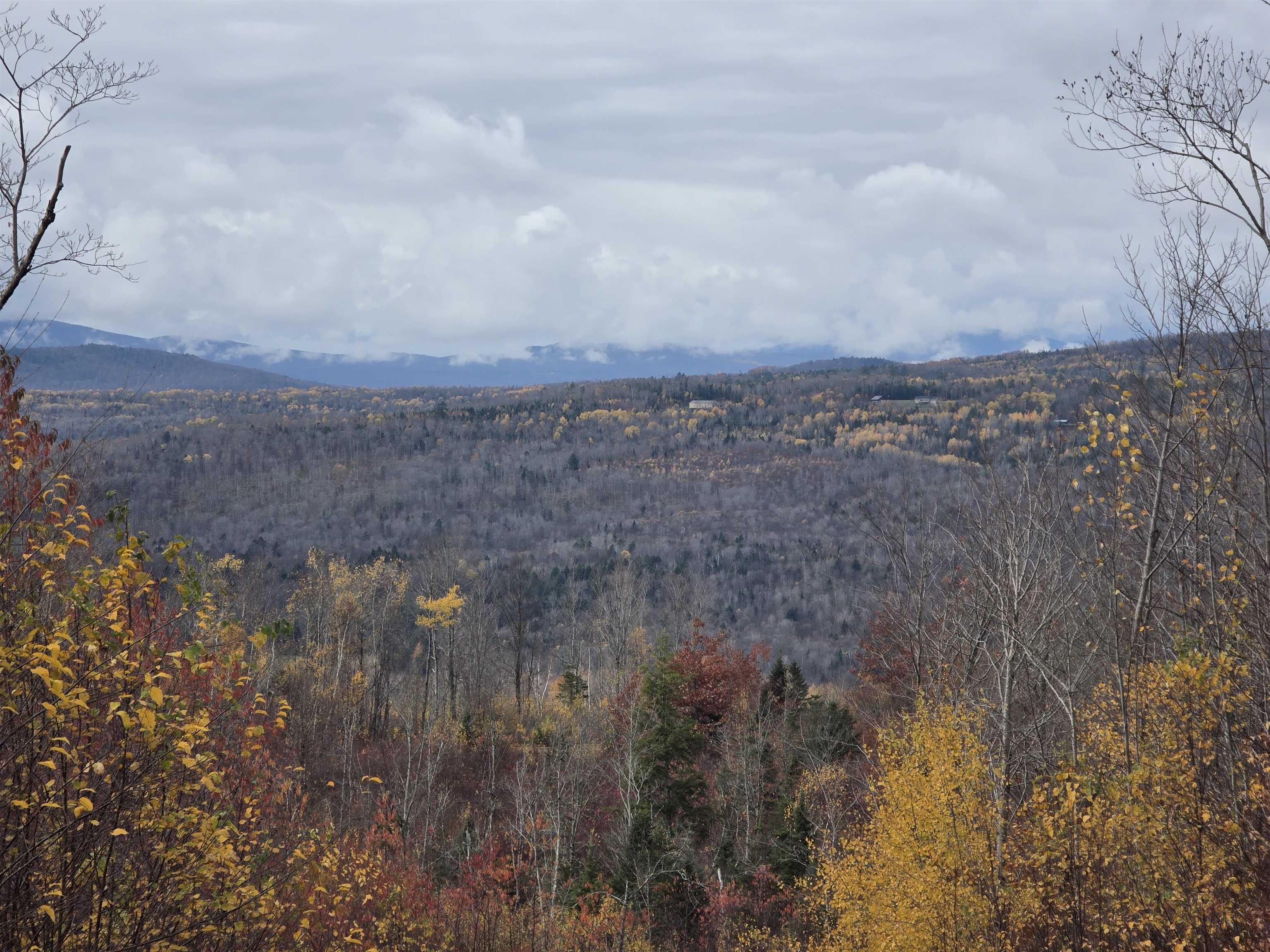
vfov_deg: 12.9
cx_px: 635
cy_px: 476
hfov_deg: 17.1
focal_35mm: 115
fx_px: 4219
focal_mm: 18.6
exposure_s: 1/1290
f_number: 3.4
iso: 64
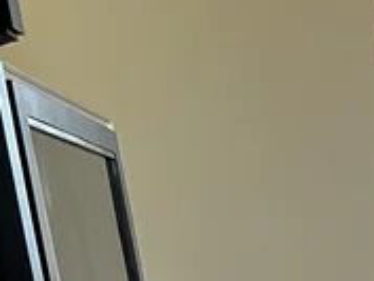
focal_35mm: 176
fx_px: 1903
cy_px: 932
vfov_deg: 7.2
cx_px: 1164
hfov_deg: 8.9
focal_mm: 5.7
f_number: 1.5
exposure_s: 1/241
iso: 40
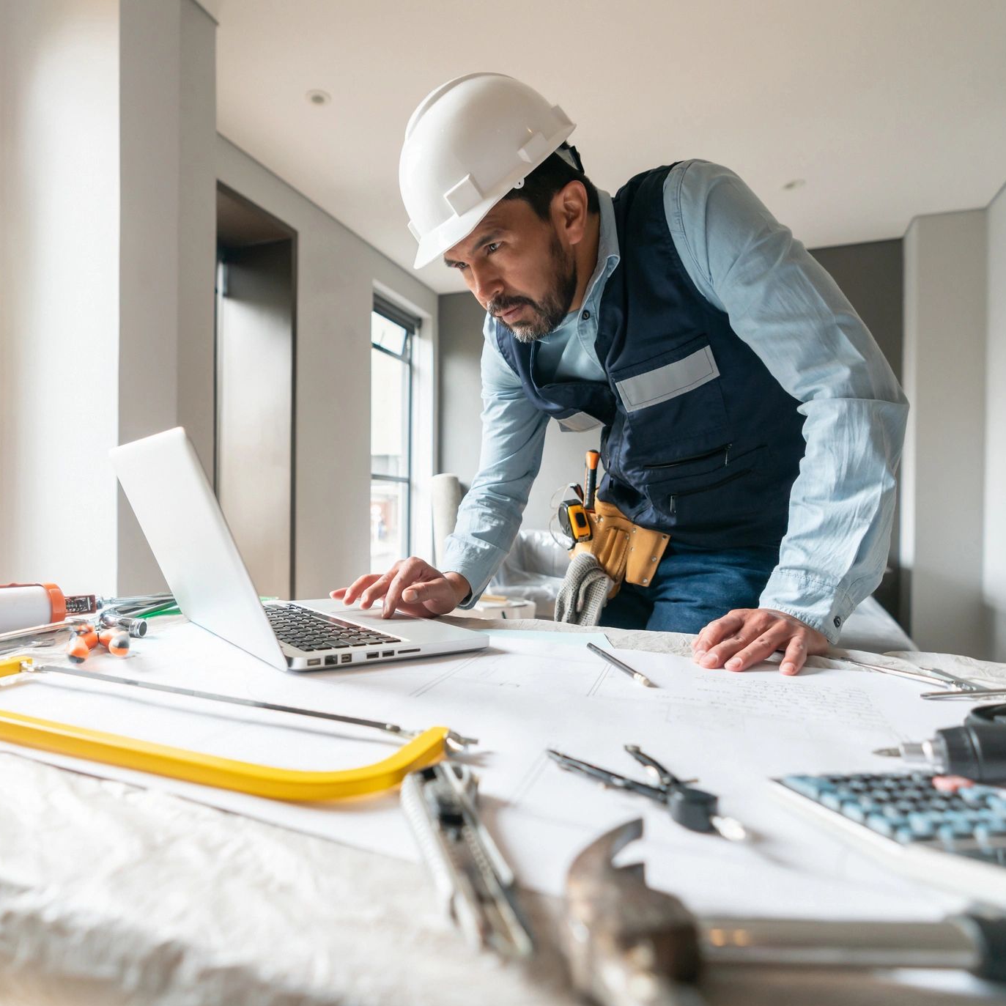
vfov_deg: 72.1
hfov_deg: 71.8
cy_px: 495
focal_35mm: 21
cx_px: 431
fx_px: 690
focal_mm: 16
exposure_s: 1/125
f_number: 2.8
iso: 200
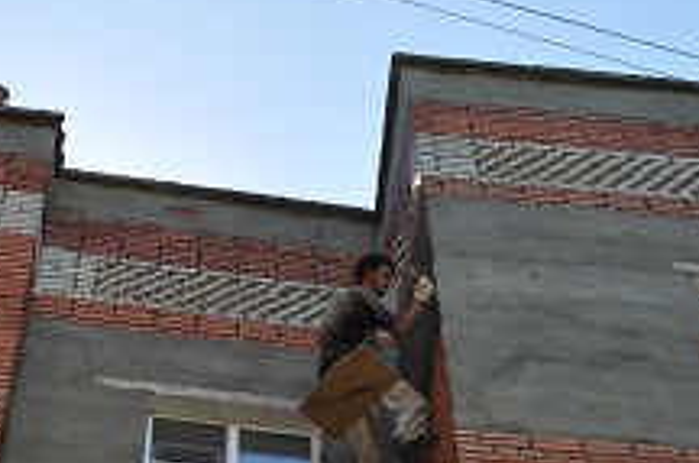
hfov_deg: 17.1
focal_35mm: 120
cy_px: 440
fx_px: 2325
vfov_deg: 11.3
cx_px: 362
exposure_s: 1/200
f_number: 8
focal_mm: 30
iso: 200
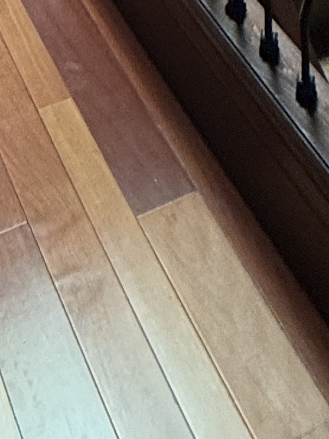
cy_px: -710
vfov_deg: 13.6
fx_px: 963
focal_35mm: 76
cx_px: 24
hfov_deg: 19.0
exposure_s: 1/99
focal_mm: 2.22
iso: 200
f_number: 2.2
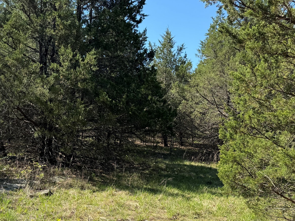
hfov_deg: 47.7
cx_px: 125
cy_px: 161
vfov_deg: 36.1
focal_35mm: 39
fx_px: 332
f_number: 1.78
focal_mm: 6.76
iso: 80
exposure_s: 1/1637
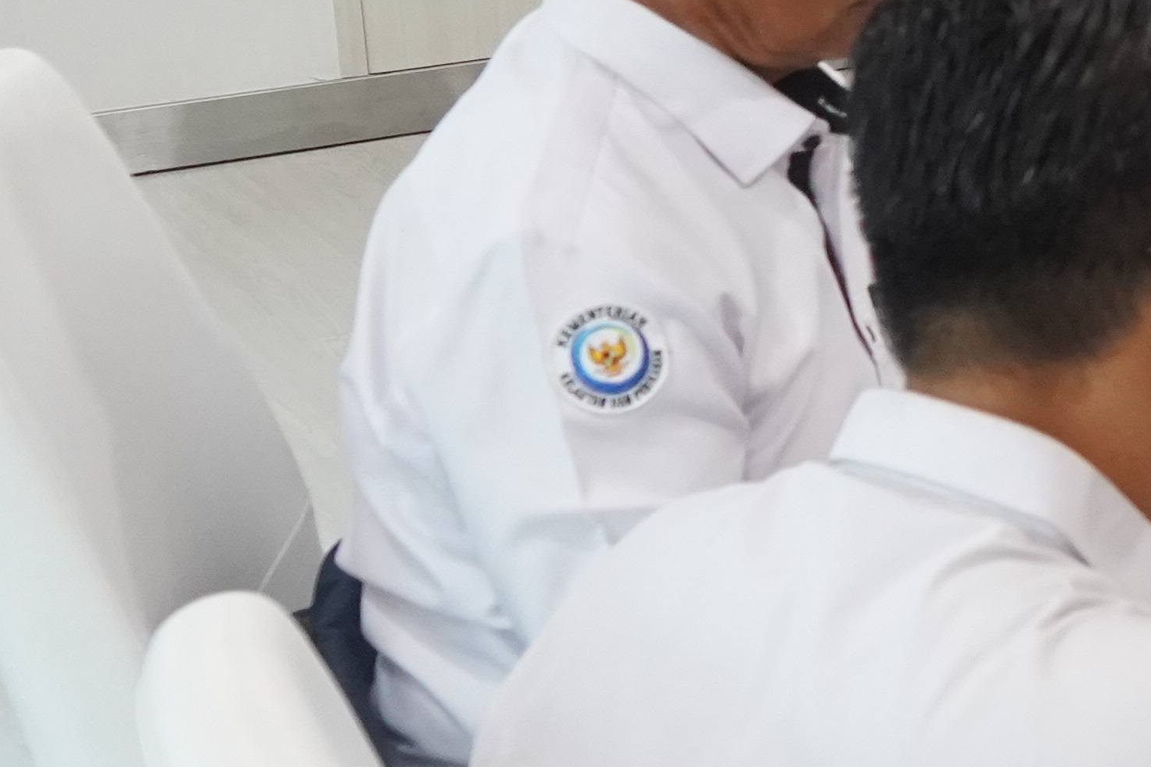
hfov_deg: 16.5
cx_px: 2001
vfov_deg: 12.9
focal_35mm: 106
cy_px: 193
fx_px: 3388
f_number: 6.3
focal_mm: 26
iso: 4000
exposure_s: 1/125
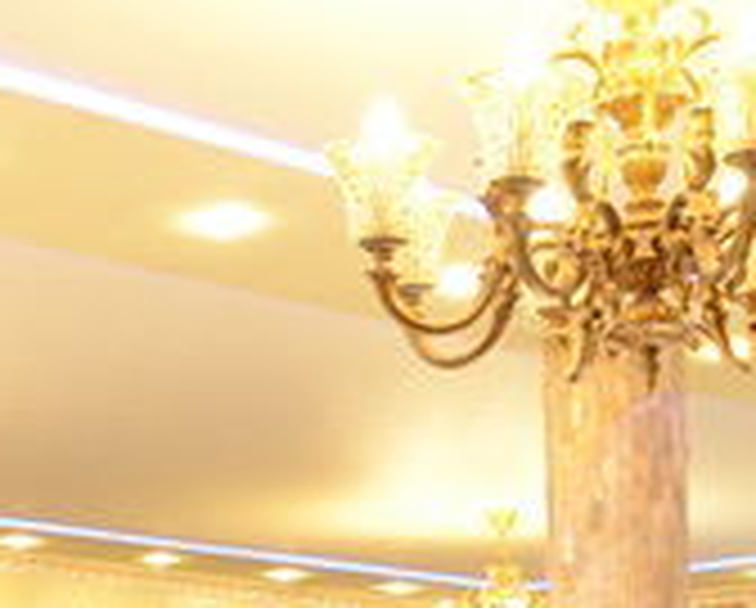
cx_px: -144
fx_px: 2035
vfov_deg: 16.5
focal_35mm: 91
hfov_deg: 19.8
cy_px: 662
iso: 1000
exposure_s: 1/80
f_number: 4.5
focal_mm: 17
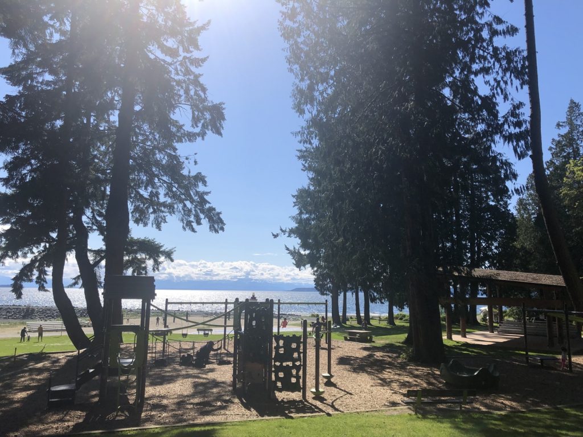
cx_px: 292
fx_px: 472
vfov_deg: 49.7
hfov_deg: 63.4
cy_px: 218
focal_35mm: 28
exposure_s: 1/2667
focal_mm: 3.99
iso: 20
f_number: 1.8
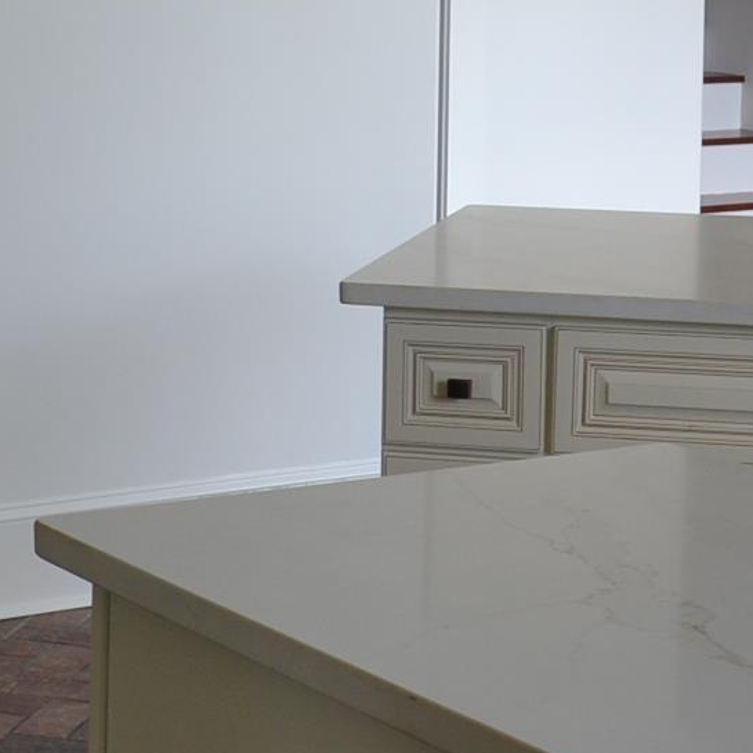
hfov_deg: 17.8
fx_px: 2387
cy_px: 77
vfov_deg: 17.7
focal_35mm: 97
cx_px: 217
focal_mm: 18
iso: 400
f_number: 5
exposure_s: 1/100
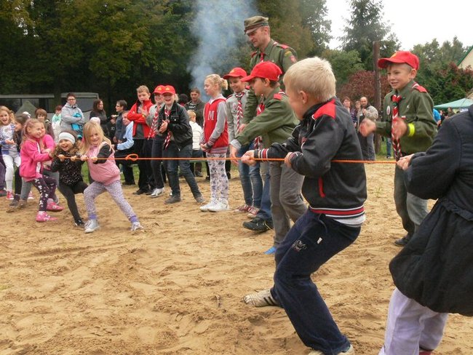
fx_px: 478
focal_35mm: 35
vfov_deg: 40.7
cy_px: 178
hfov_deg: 52.6
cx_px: 236
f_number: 5.6
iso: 400
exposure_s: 1/200
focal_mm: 7.4
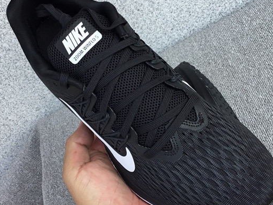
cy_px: 97
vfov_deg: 27.0
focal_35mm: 54
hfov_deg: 35.5
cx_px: 147
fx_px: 426
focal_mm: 3.3
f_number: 2.4
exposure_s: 1/326
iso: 25
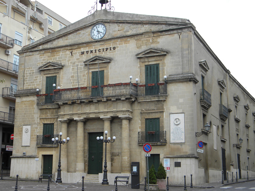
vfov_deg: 30.2
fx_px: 353
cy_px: 105
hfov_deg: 39.6
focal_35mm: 48
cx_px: 107
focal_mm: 7.3
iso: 80
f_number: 3.8
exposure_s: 1/280
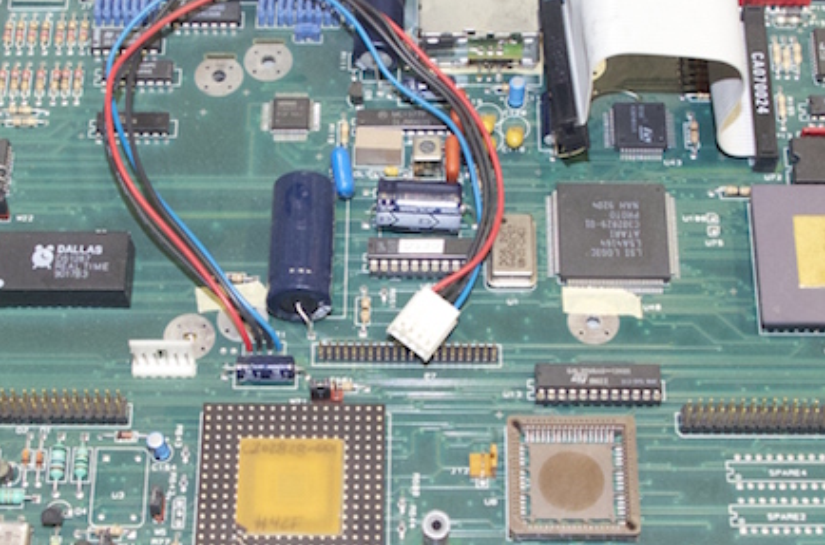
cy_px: 377
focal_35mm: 83
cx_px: 405
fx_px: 1897
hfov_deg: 24.5
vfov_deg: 16.3
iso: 3200
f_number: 4
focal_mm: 20
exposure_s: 1/80
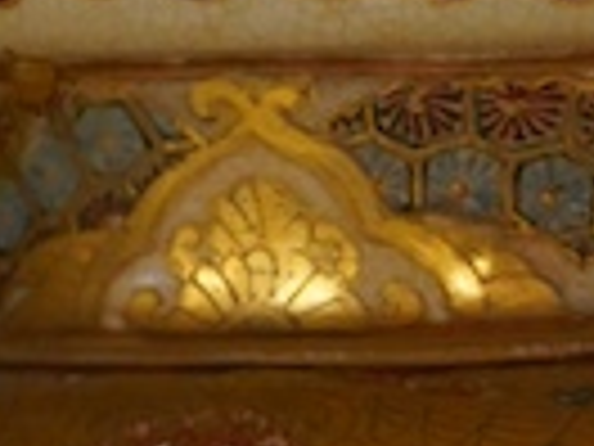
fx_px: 5045
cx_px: 536
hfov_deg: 6.7
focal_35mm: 294
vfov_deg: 5.0
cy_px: 883
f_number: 5.6
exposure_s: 1/125
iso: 1250
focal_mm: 30
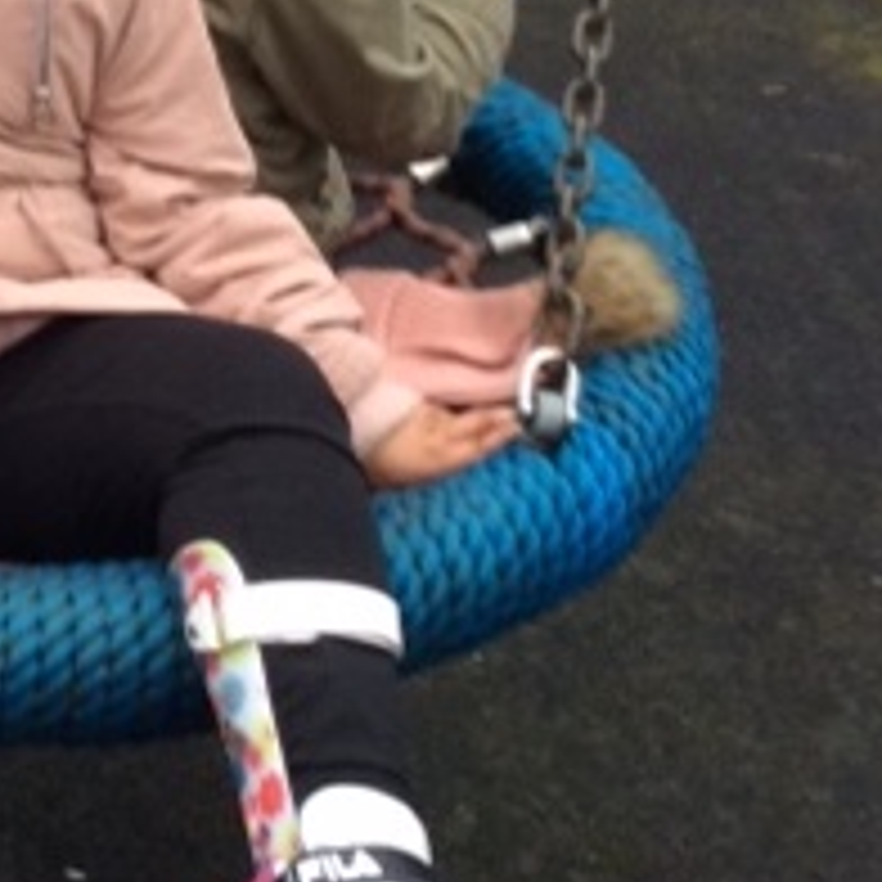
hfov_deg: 18.3
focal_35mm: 92
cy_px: 297
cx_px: -50
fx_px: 2652
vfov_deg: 18.8
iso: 64
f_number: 2.4
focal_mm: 3.3
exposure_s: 1/100
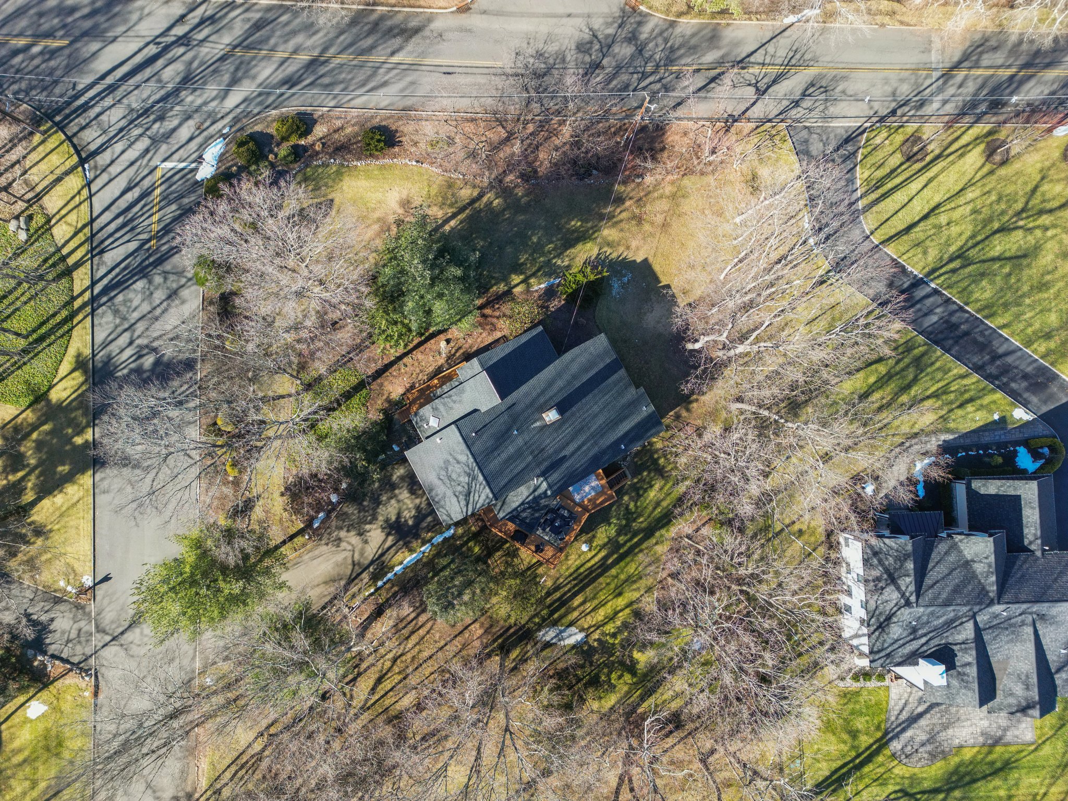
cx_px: 534
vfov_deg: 56.8
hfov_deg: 71.6
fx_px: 740
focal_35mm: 24
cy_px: 400
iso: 120
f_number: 1.7
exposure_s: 1/240
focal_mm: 6.7
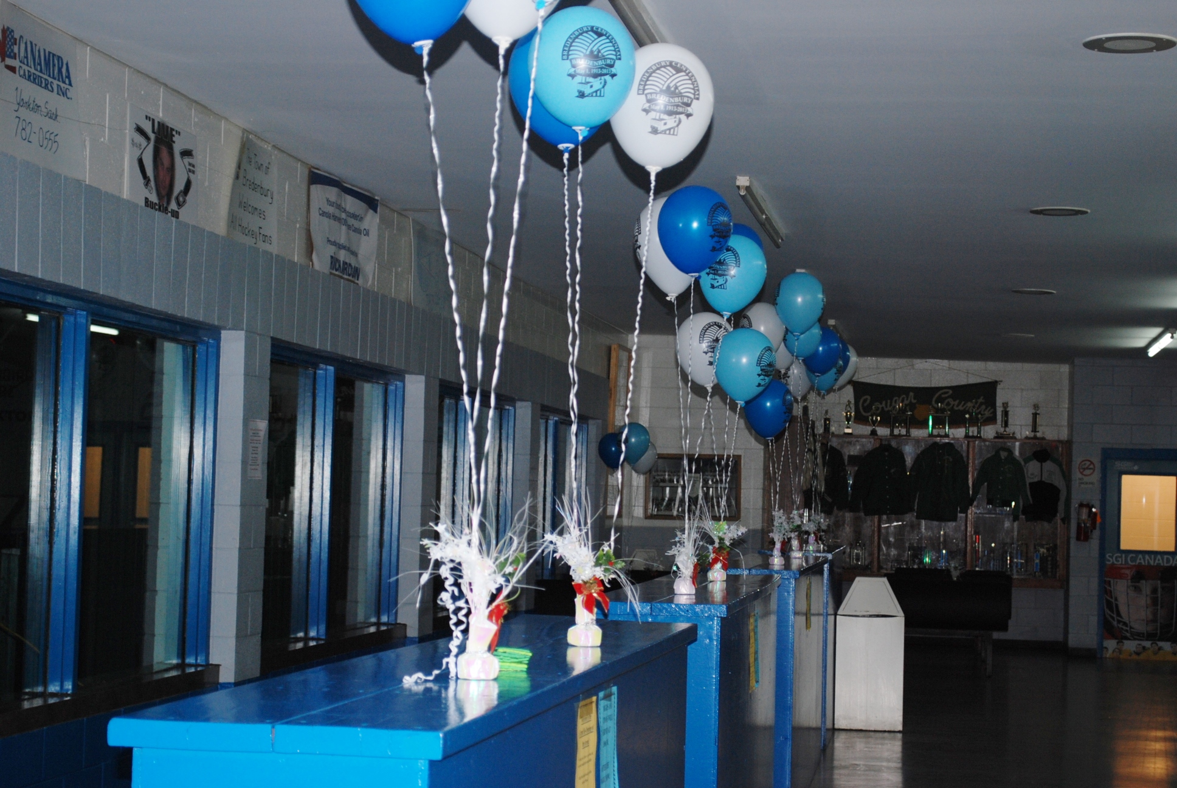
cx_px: 588
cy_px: 394
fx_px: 2259
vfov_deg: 19.8
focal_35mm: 69
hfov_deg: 29.2
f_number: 5.3
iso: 400
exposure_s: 1/60
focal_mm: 46
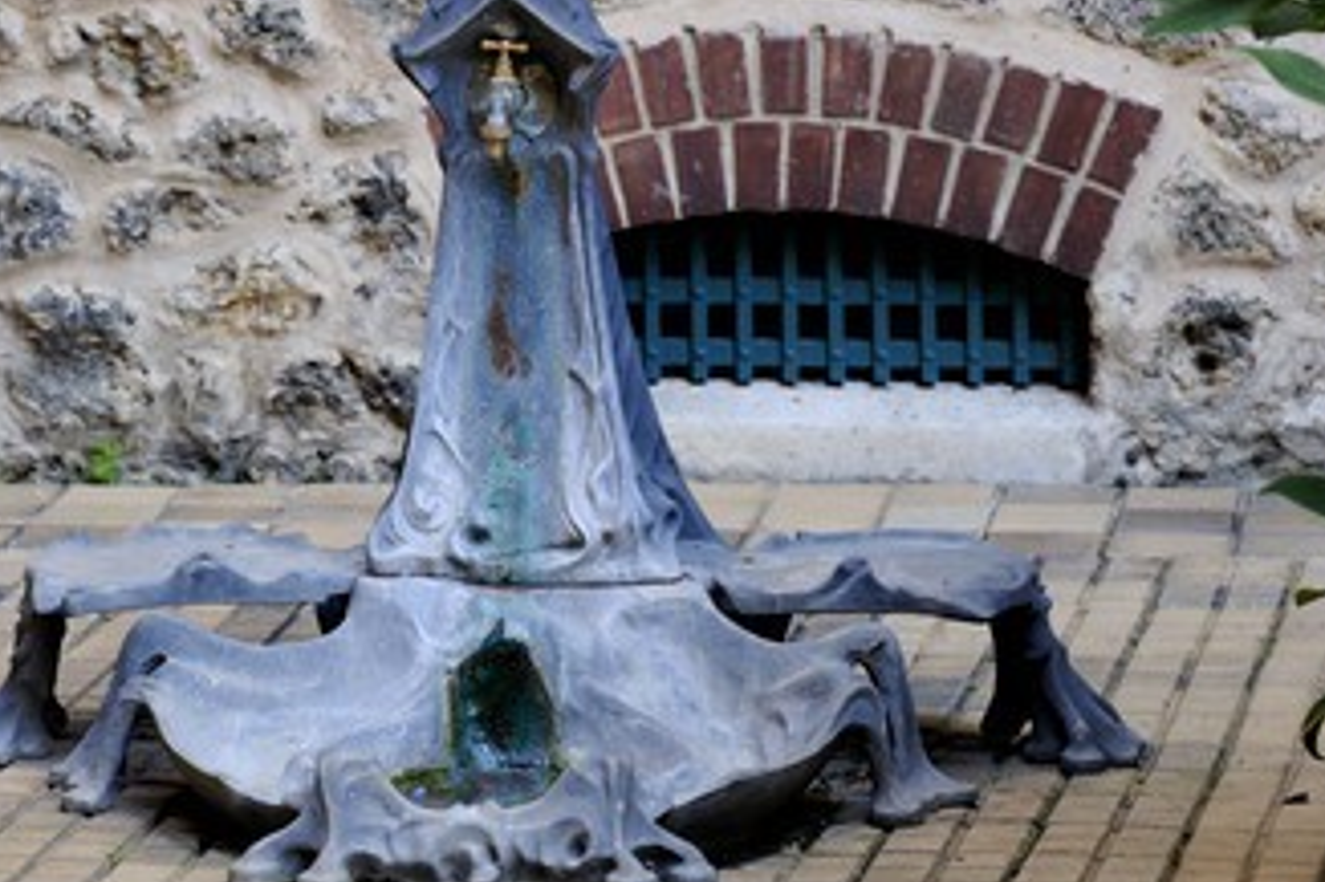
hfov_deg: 10.3
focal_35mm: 200
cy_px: 398
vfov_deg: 6.9
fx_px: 7357
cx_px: 618
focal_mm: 155
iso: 400
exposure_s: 1/25
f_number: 5.6
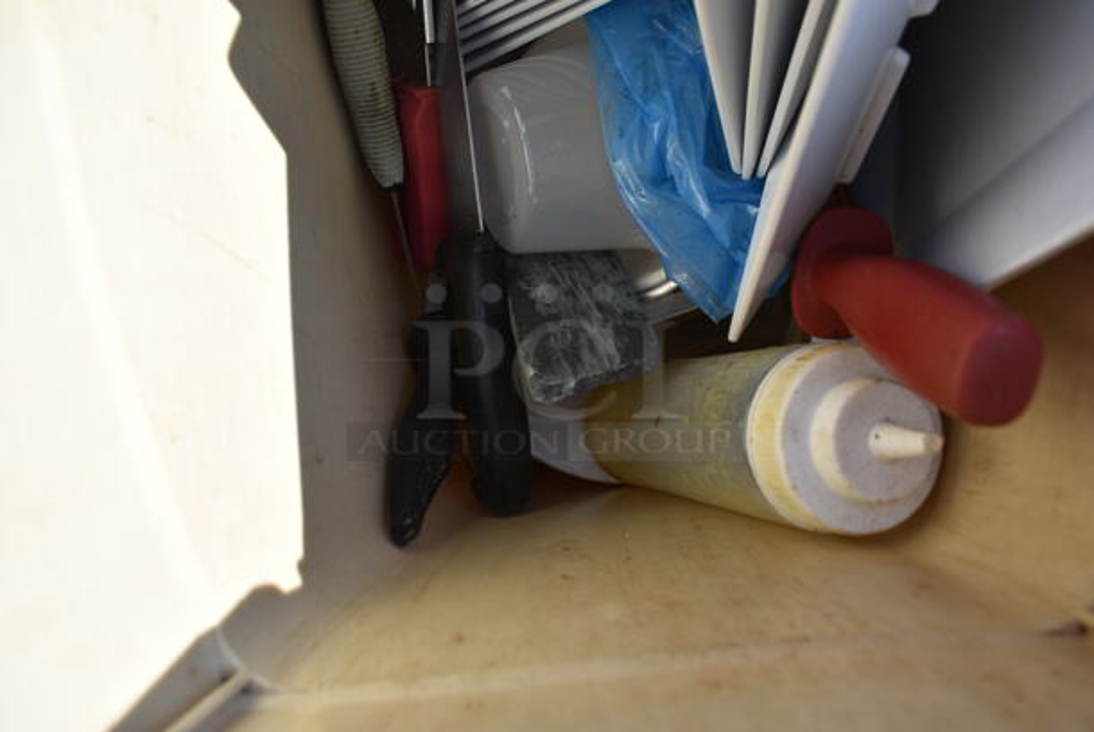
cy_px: 366
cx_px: 547
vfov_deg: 48.0
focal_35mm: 27
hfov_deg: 67.3
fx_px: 821
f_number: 6.3
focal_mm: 18
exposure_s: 1/160
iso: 100
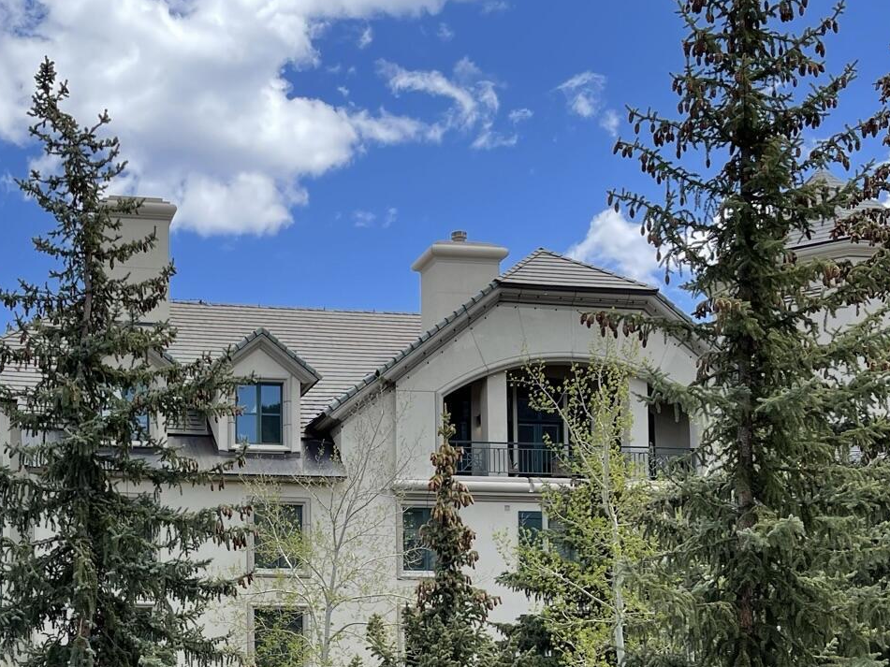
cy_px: 596
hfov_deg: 33.3
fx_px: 1440
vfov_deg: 25.3
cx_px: 168
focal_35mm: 56
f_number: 1.6
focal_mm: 5.1
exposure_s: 1/2165
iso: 32
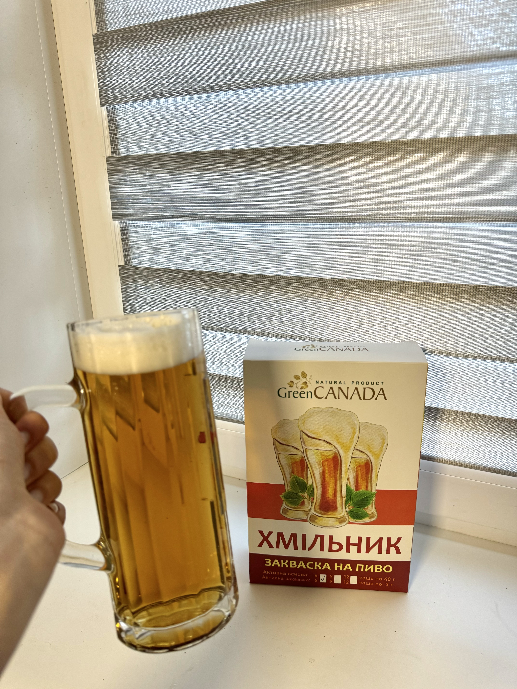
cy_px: 344
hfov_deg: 56.8
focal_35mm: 24
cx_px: 258
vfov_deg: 71.6
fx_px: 478
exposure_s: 1/121
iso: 200
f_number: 1.78
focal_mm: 6.76
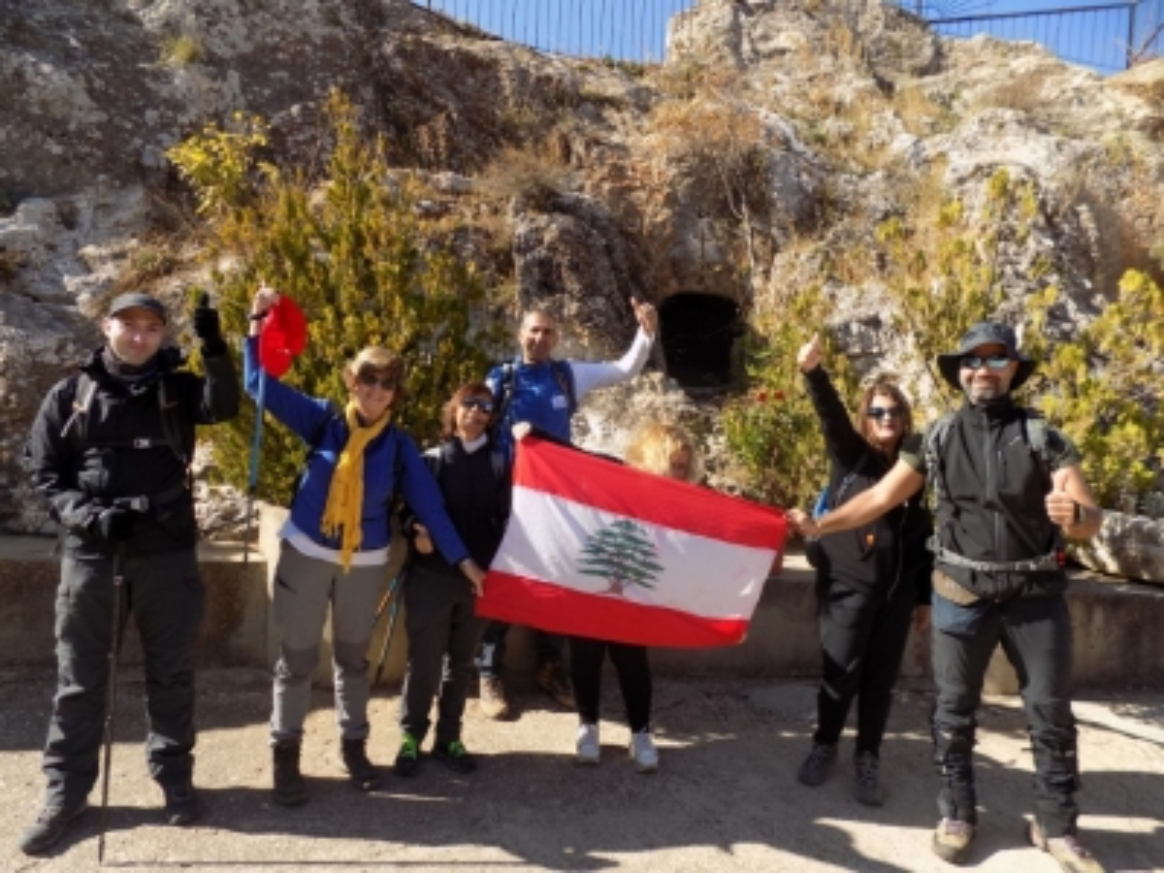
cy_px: 436
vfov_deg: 58.9
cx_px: 582
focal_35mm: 23
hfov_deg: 73.9
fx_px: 773
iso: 80
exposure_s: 1/500
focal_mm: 4
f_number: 3.1
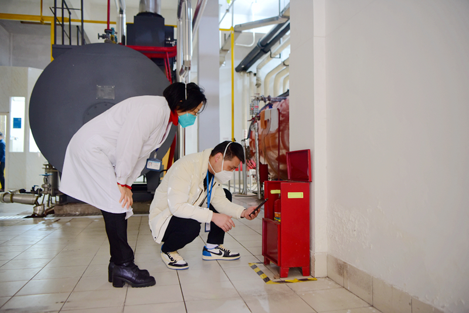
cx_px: 234
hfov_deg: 58.7
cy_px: 156
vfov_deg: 41.1
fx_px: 417
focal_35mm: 32
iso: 1000
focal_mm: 32
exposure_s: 1/15
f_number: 2.8
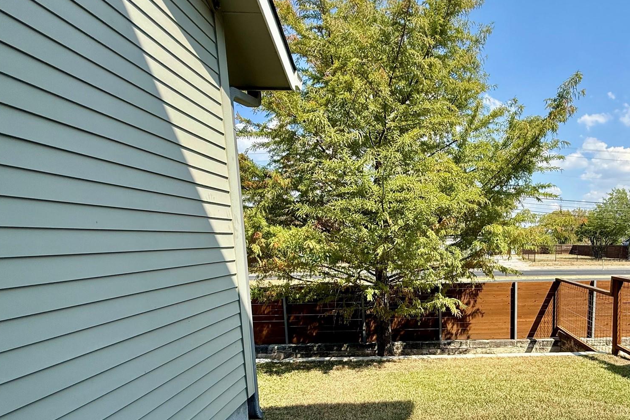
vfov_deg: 60.2
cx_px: 427
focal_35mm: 20
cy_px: 286
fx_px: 350
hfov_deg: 80.8
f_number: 2.2
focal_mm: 2.22
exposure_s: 1/1259
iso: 50
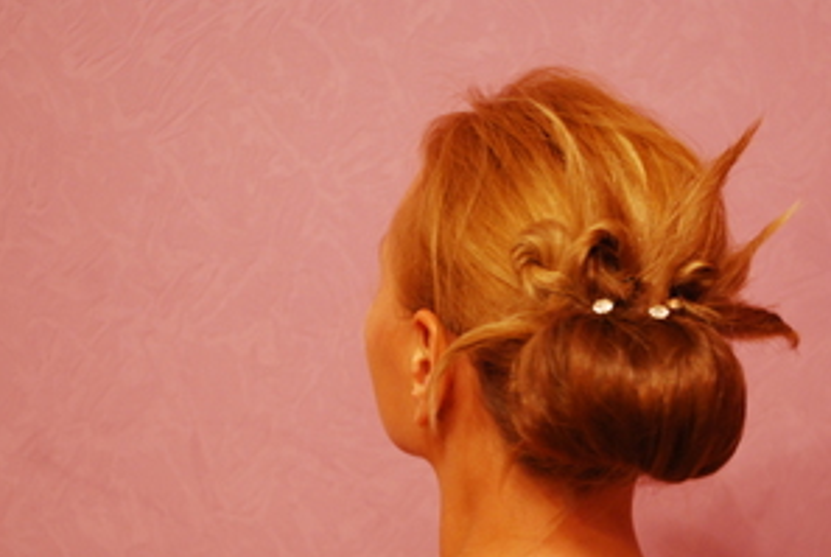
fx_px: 1364
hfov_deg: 33.7
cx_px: 532
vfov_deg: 22.9
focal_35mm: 59
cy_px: 390
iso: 800
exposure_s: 1/3
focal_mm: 26
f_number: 4.2
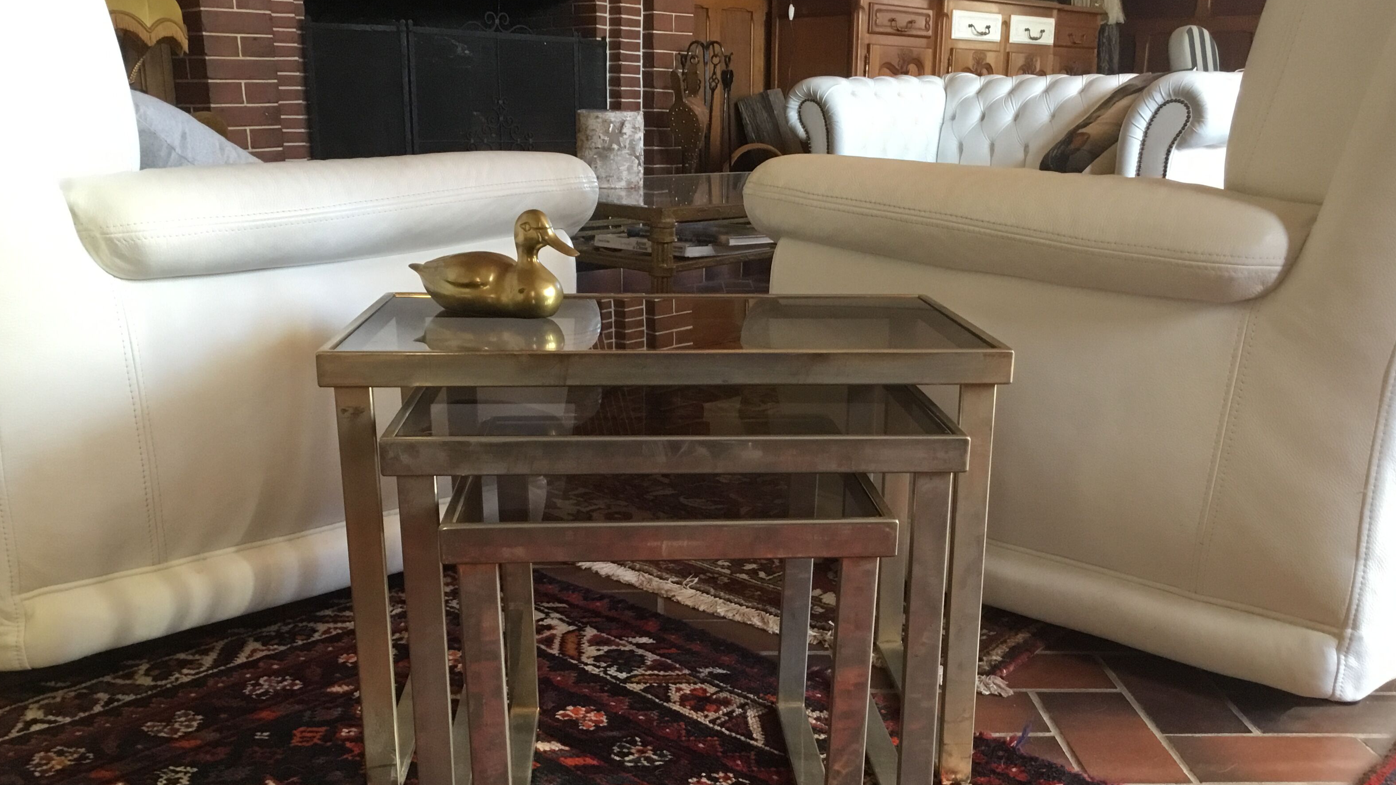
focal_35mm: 35
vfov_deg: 33.5
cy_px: 494
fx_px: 1296
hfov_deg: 56.6
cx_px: 713
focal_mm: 3.3
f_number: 2.4
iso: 160
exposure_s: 1/33
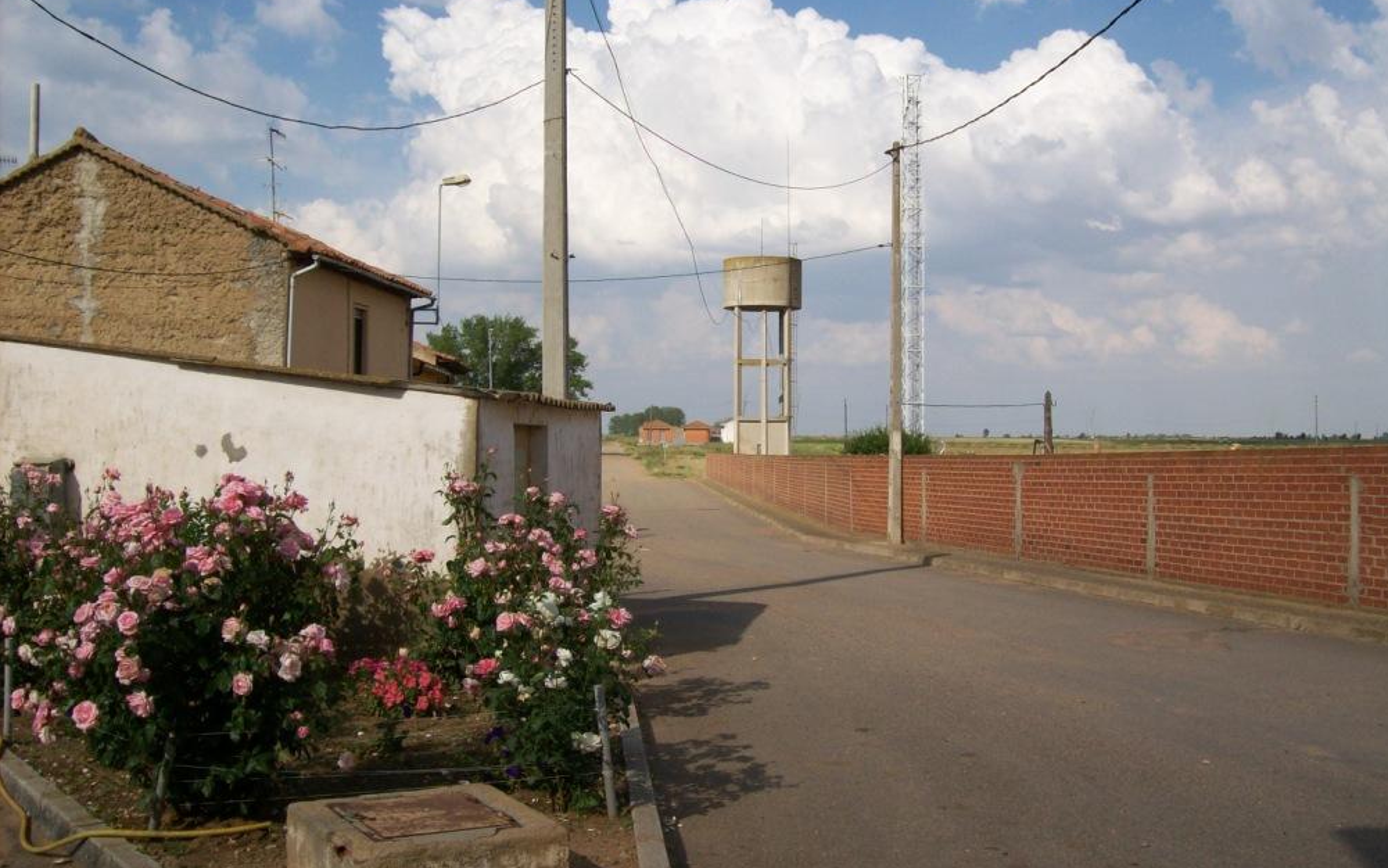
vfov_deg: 32.7
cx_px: 709
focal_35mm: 39
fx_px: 1476
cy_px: 383
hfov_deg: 50.4
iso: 80
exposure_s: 1/876
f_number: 4.8
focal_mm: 6
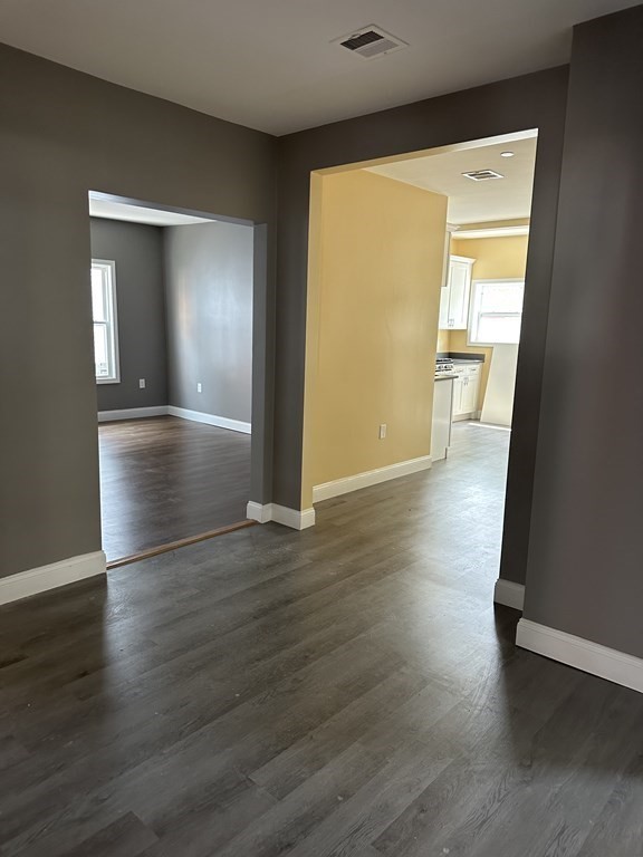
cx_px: 322
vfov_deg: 71.6
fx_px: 594
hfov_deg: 56.8
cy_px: 428
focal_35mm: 24
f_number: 1.78
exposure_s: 1/60
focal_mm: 6.86
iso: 320
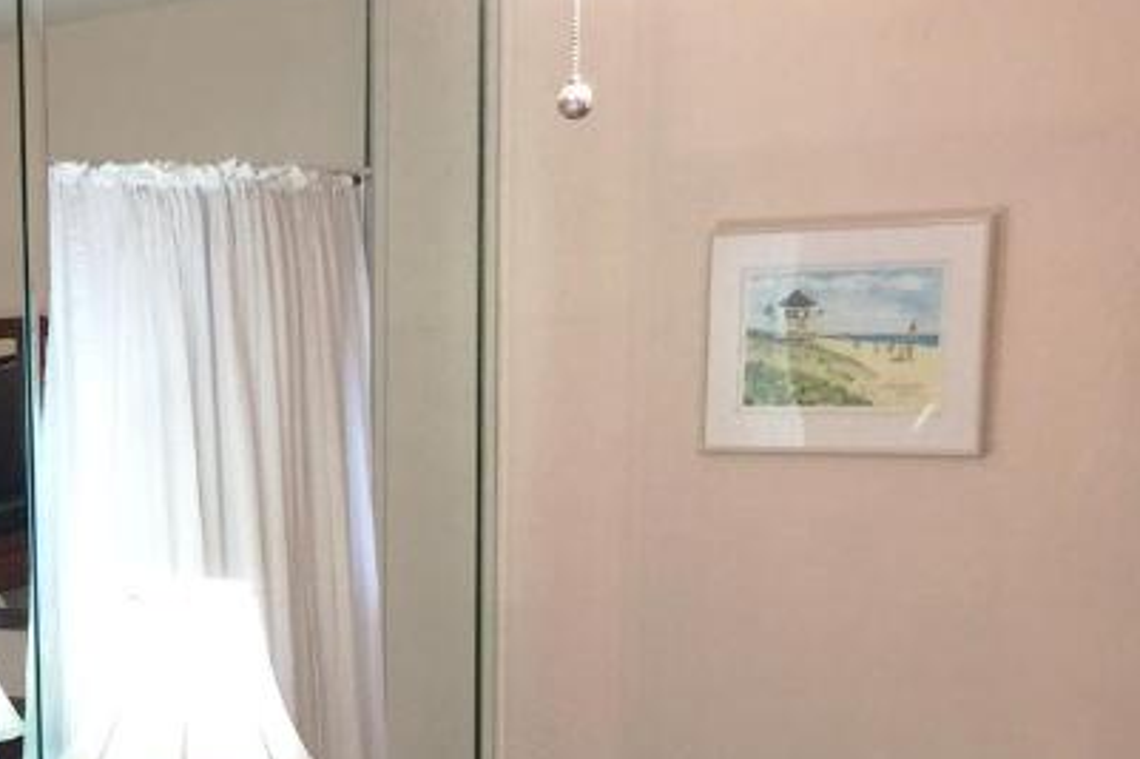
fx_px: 2437
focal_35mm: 77
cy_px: 790
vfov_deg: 17.2
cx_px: -264
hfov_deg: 23.8
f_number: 2.2
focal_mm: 4.15
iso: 64
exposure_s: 1/15
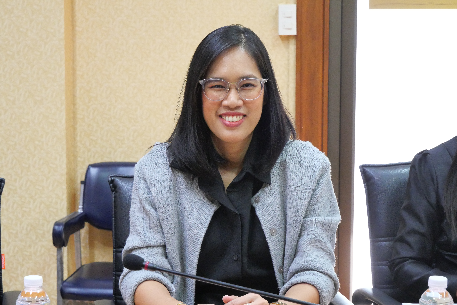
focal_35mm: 81
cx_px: 228
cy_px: 152
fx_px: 1029
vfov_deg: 16.9
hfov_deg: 25.0
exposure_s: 1/25
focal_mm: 39
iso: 3200
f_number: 5.4
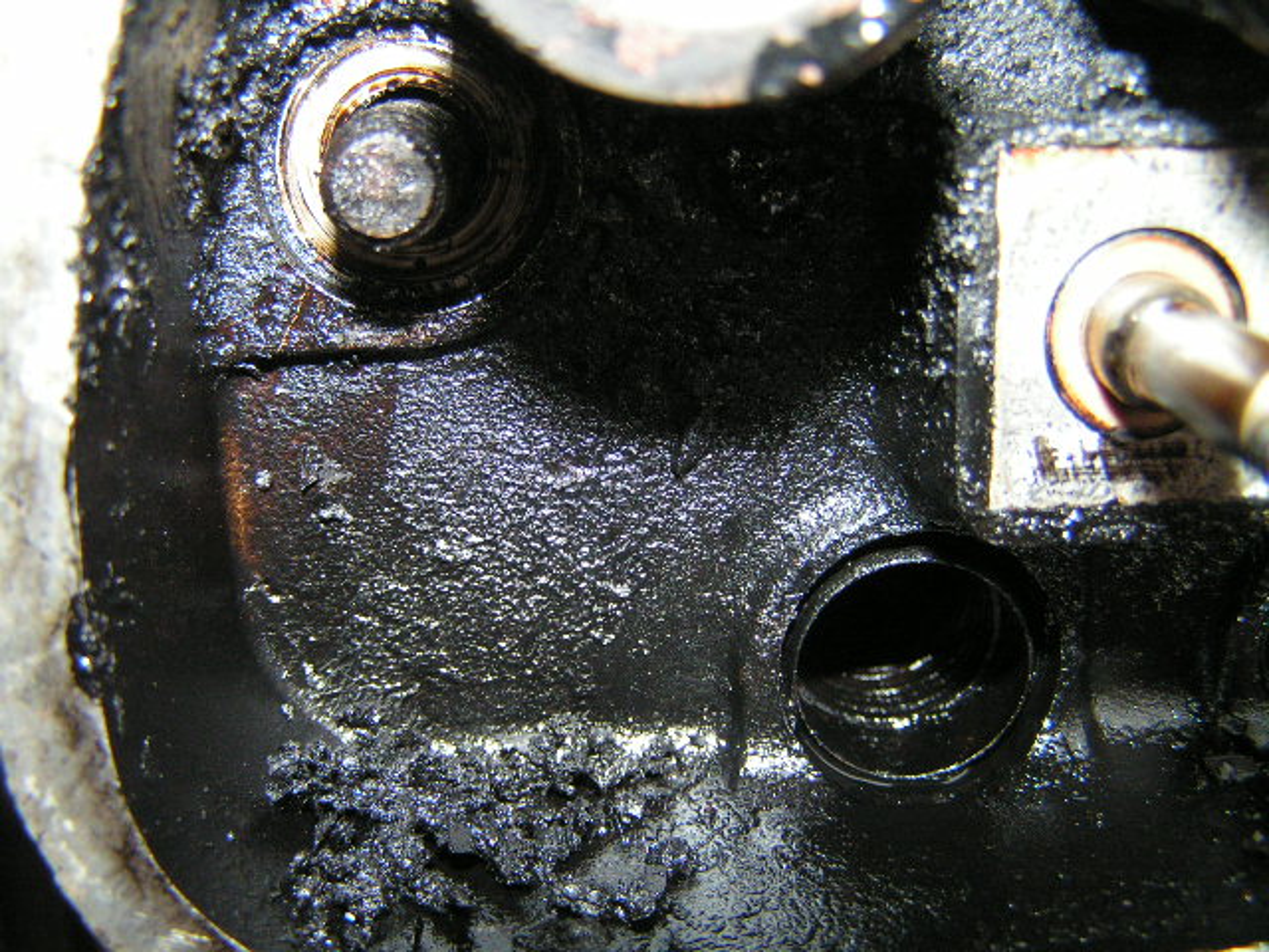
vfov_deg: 37.7
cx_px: 634
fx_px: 1393
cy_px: 476
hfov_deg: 49.0
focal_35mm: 38
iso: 200
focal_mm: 6.3
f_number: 2.8
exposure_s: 1/250
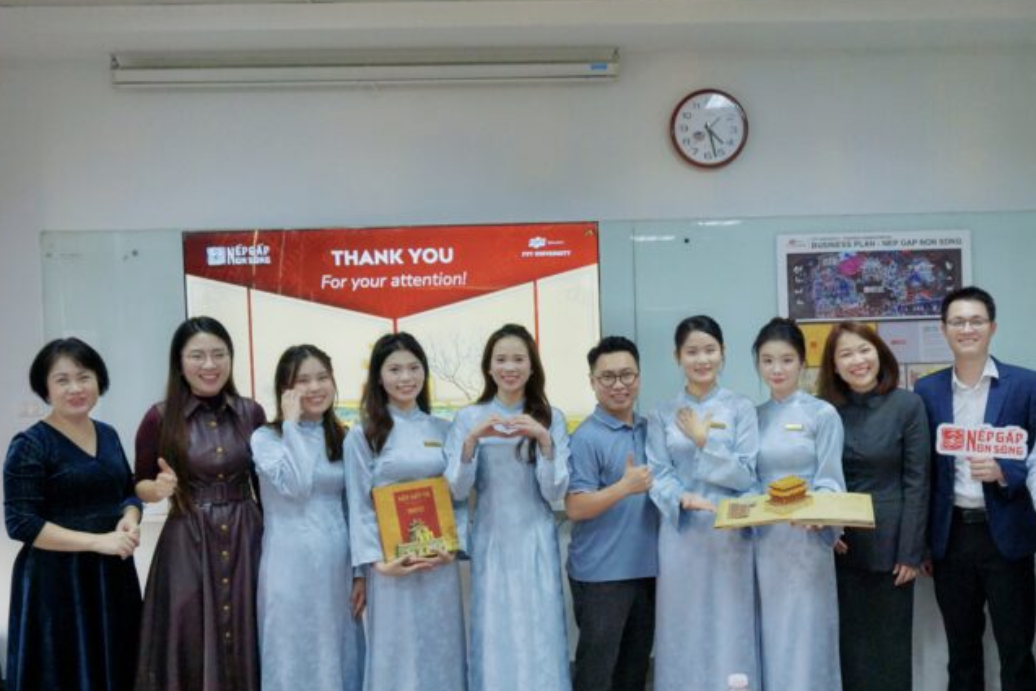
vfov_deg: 32.2
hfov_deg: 46.6
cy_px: 395
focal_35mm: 42
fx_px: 1197
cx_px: 607
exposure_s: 1/125
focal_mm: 23
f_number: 5.6
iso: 800
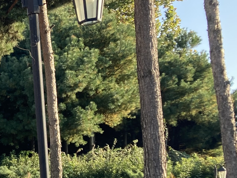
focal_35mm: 94
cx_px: -137
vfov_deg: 14.9
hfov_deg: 18.1
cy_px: 241
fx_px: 644
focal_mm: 3.99
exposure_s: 1/211
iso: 20
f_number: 1.8
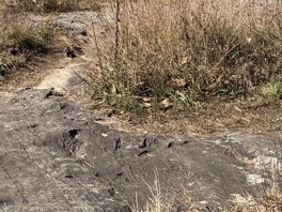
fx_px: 758
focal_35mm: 93
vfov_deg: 14.2
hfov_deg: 21.0
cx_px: 83
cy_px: -162
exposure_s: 1/4405
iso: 80
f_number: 1.78
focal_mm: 6.76
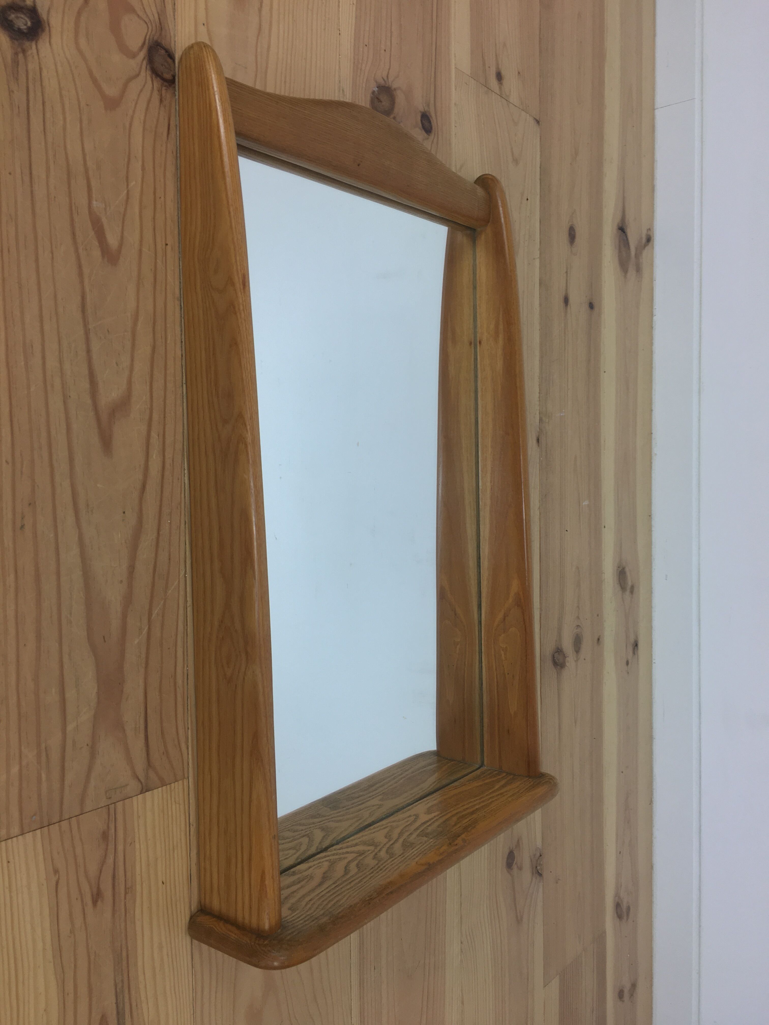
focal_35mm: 29
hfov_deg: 48.2
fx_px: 859
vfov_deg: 61.7
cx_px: 384
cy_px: 512
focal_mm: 4.15
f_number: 2.2
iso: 25
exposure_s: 1/33
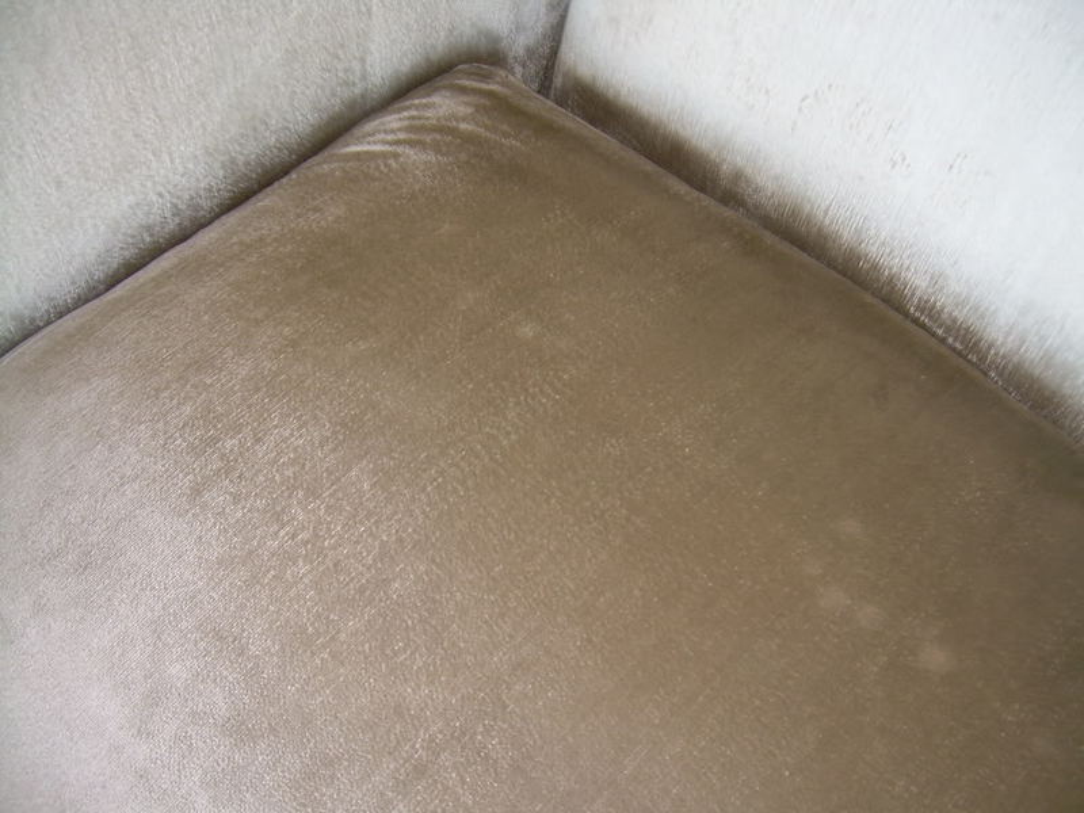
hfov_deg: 49.0
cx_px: 542
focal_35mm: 38
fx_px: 1190
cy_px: 406
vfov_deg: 37.7
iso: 50
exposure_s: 1/30
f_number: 2.8
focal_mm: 6.3
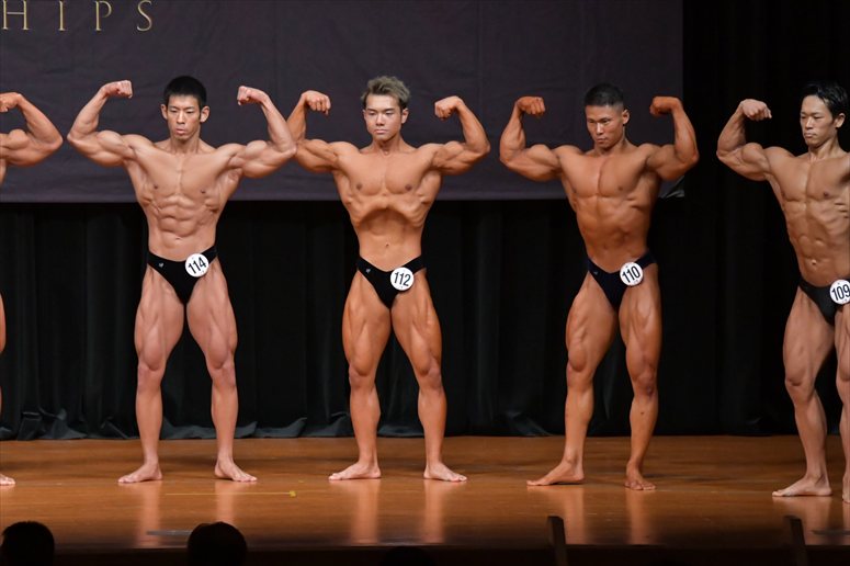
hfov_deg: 9.2
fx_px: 5310
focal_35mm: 225
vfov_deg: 6.1
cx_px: 425
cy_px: 283
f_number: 5.6
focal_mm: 150
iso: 5000
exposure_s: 1/400
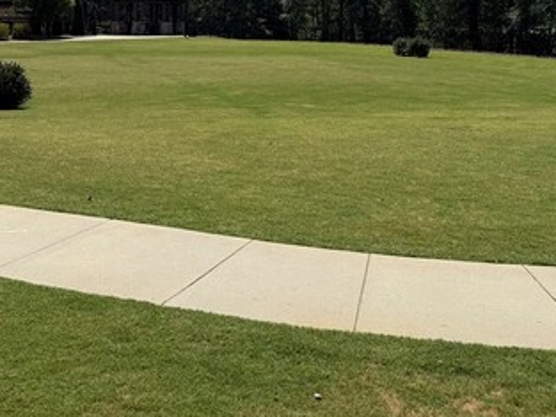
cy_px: 30
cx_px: 236
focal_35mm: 49
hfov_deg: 38.8
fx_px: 787
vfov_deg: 28.4
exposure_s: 1/8130
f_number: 1.78
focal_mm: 6.76
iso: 80
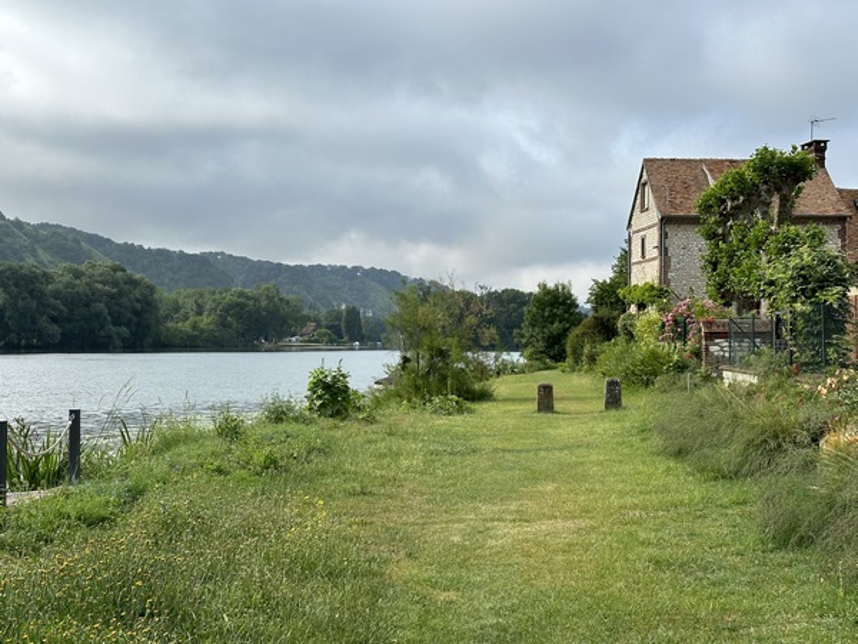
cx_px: 429
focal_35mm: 48
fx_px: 1190
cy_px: 322
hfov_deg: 39.7
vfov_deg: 30.3
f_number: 1.78
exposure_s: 1/3058
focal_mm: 6.86
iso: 64
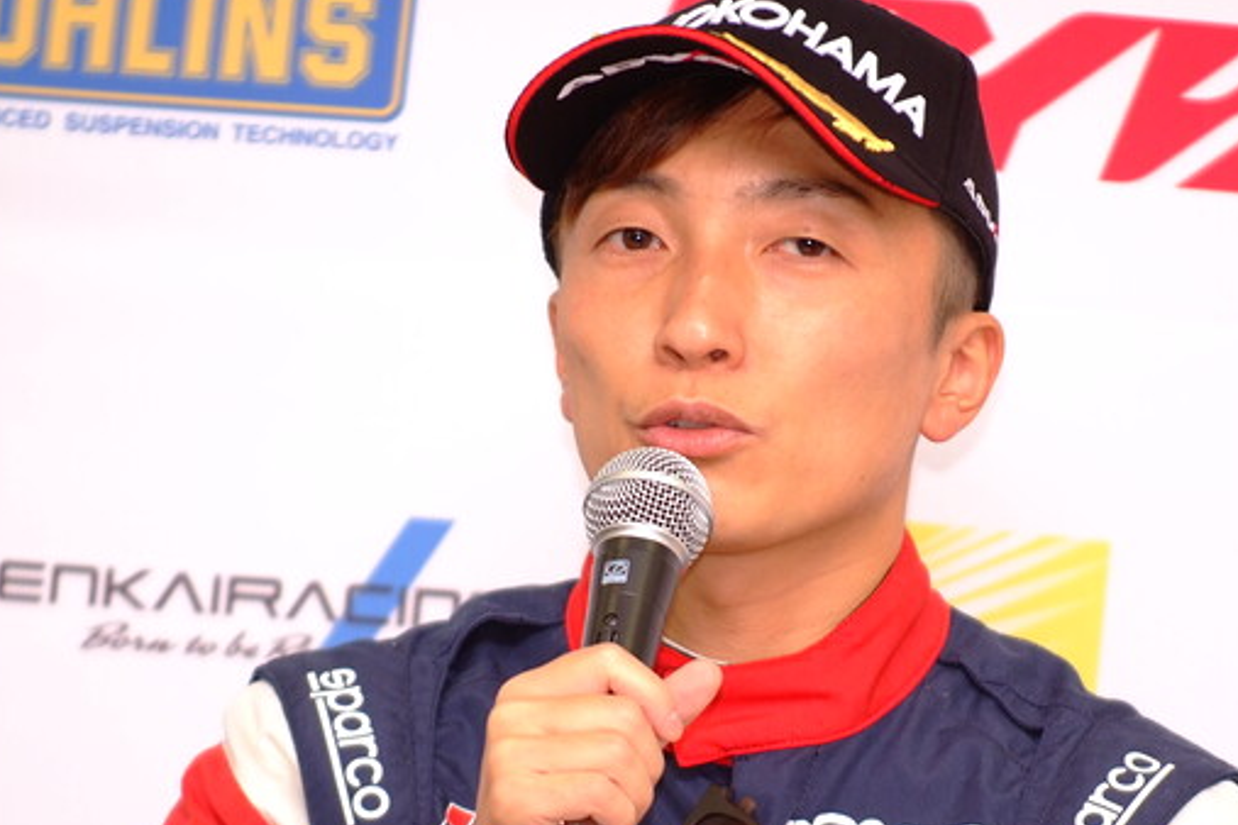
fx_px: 14649
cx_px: 725
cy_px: 452
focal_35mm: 426
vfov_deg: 3.2
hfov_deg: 4.8
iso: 400
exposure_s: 1/250
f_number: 2.8
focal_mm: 200
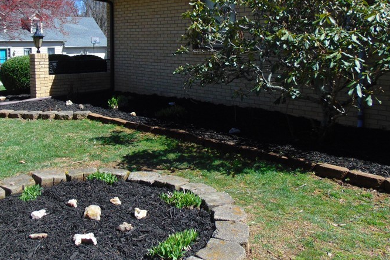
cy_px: 90
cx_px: 129
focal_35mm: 40
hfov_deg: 47.6
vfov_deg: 33.2
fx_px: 433
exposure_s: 1/800
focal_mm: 4.5
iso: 80
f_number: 3
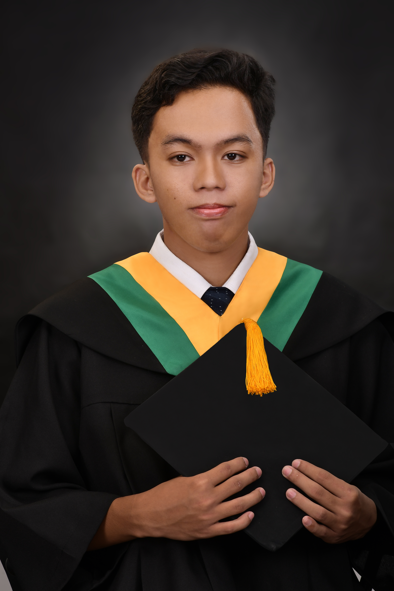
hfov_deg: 10.8
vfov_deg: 16.1
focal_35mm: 127
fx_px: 2085
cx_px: 197
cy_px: 296
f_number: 11
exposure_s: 1/125
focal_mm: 85
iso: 160
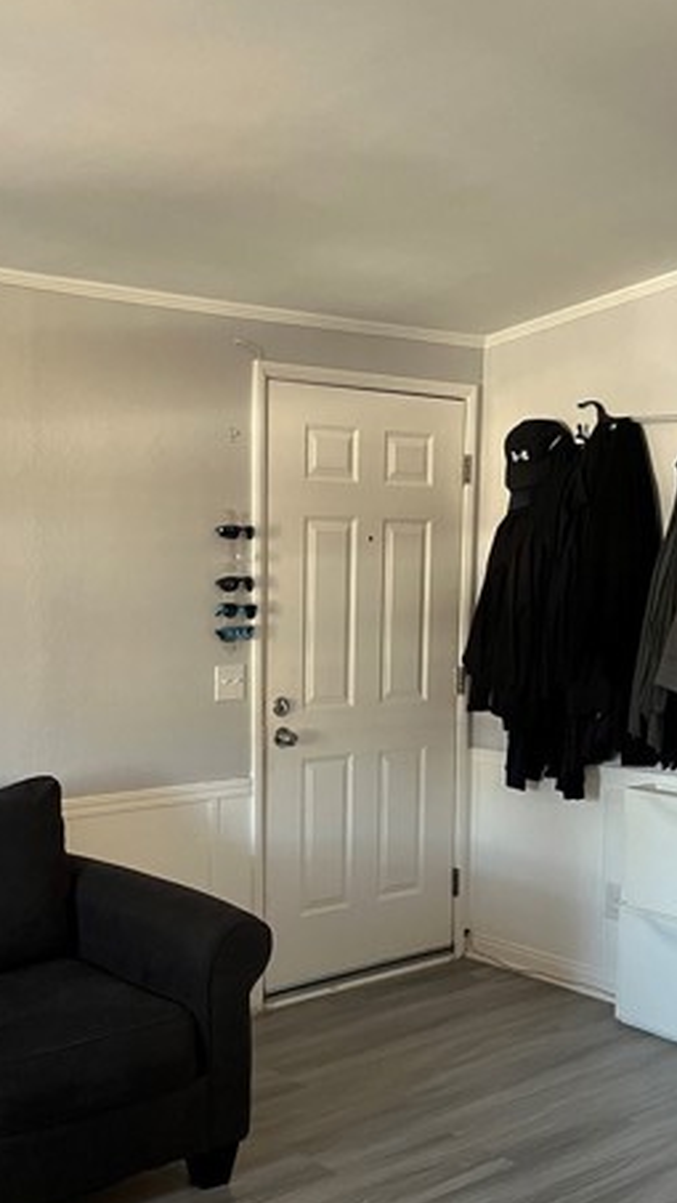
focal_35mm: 40
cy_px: 728
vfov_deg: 50.1
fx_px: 1276
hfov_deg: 29.5
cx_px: 236
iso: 320
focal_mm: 5.1
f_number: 1.6
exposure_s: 1/60
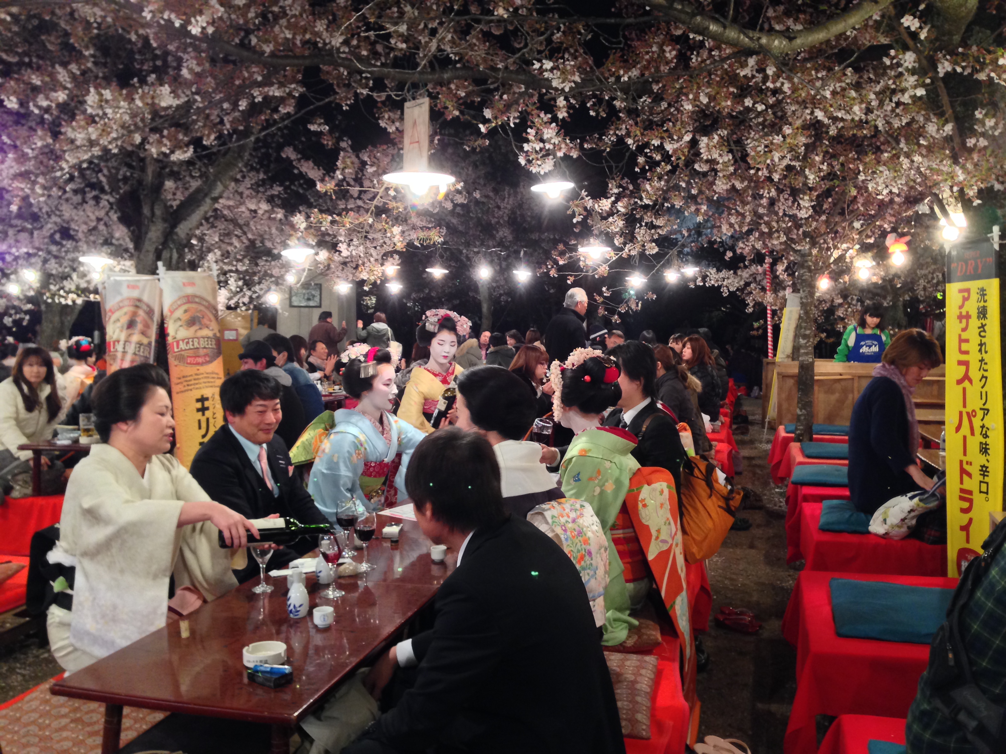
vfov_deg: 42.9
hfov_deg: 55.4
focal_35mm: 33
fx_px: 959
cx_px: 503
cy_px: 377
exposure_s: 1/20
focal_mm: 4.12
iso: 160
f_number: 2.4
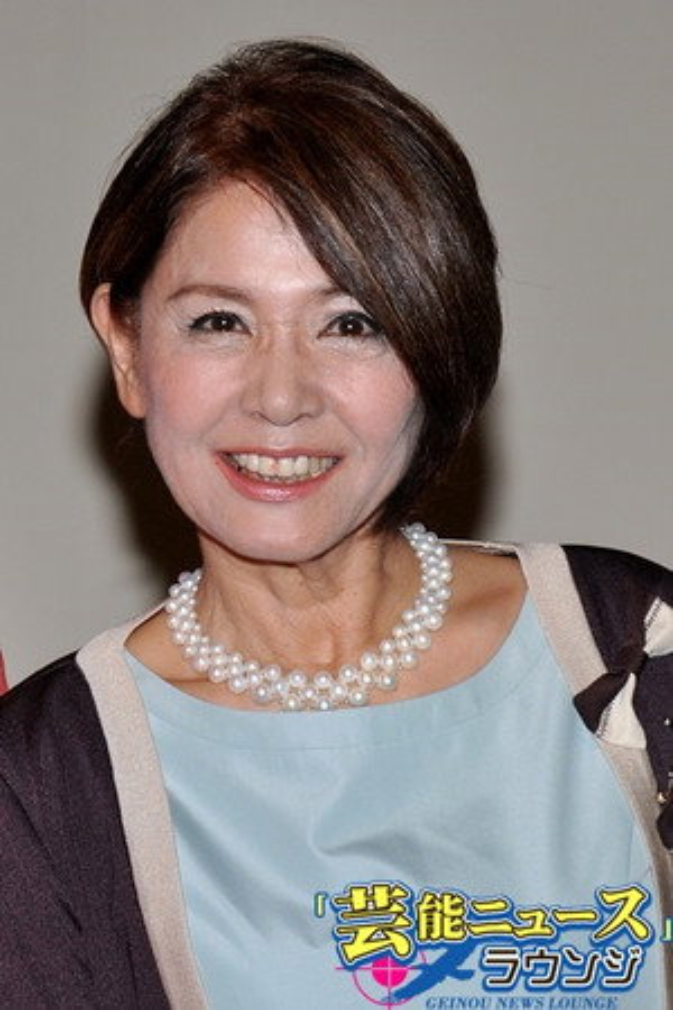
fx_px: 3154
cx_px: 336
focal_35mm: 112
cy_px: 505
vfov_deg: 18.2
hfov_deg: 12.2
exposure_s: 1/160
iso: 400
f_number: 8
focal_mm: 75
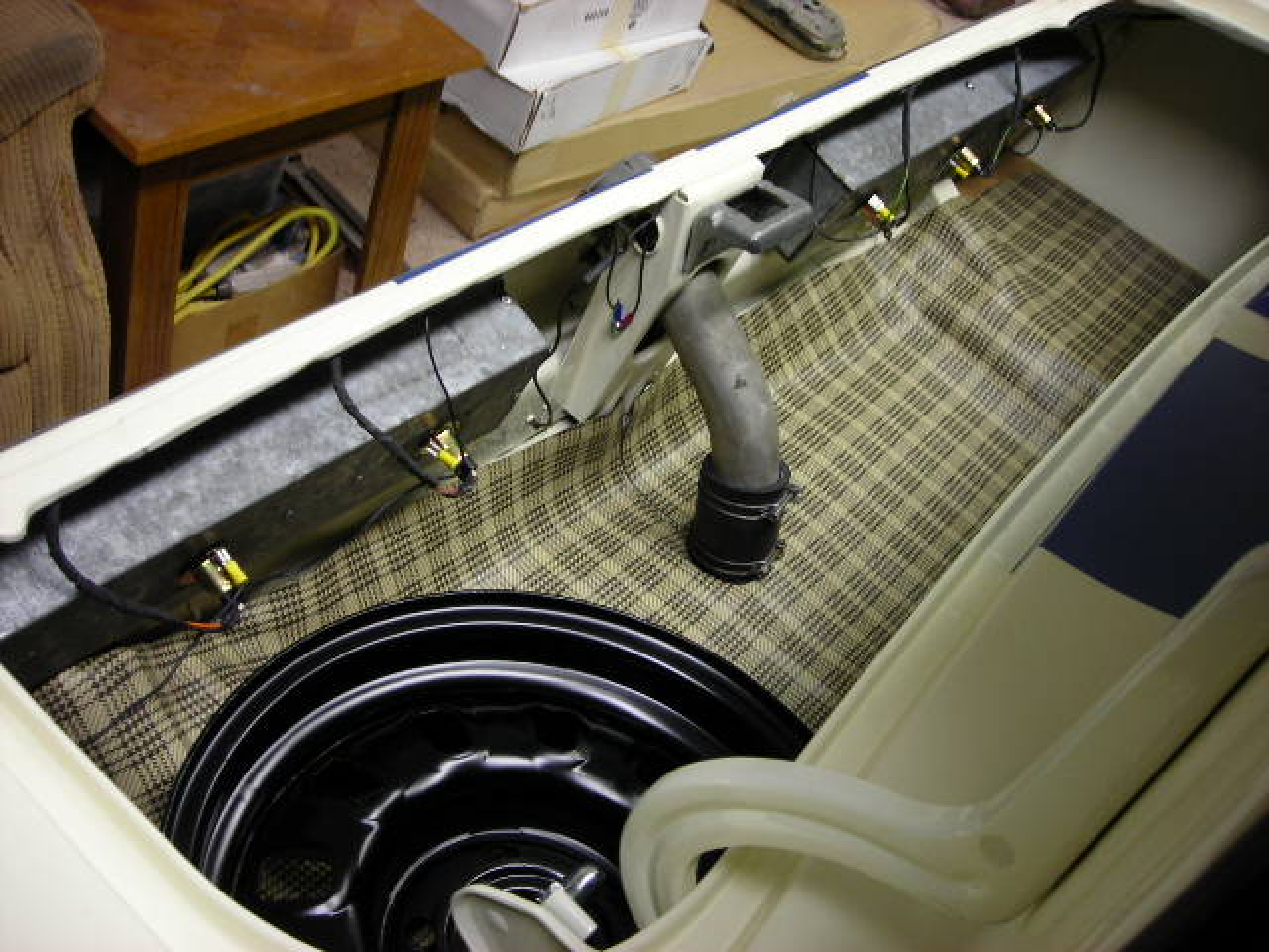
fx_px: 1393
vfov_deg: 37.7
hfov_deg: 49.0
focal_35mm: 38
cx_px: 634
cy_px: 476
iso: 57
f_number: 3.2
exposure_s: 1/3.9
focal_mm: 6.3
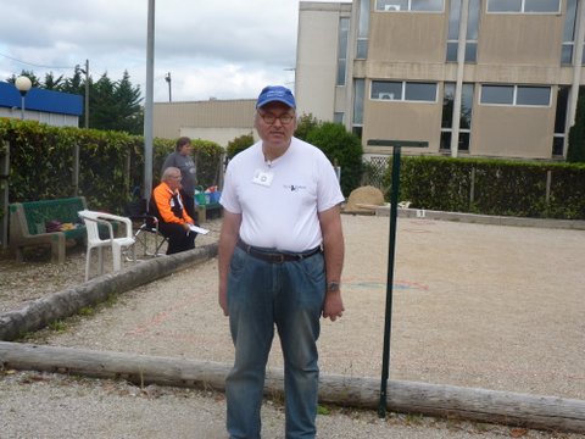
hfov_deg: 42.1
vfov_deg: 32.2
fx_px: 760
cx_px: 292
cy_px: 220
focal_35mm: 45
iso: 80
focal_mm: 8
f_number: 3
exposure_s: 1/640
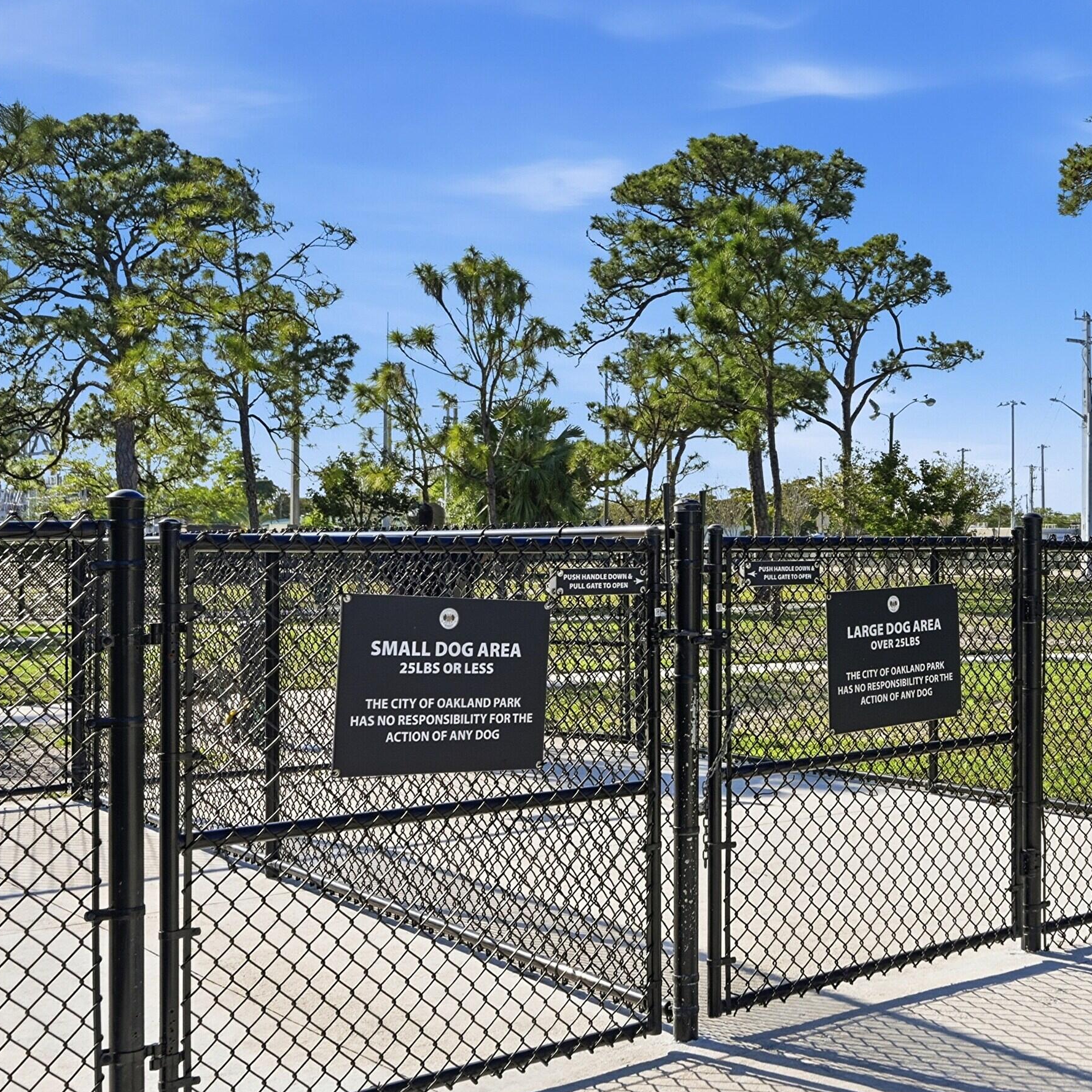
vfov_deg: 39.2
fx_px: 1535
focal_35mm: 43
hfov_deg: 37.7
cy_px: 570
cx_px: 875
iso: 640
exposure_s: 1/8000
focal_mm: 30
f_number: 8
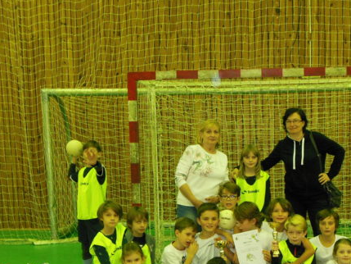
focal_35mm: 68
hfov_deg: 28.4
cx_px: 221
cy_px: 208
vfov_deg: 21.4
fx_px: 690
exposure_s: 1/30
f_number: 3.6
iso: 500
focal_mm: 6.8
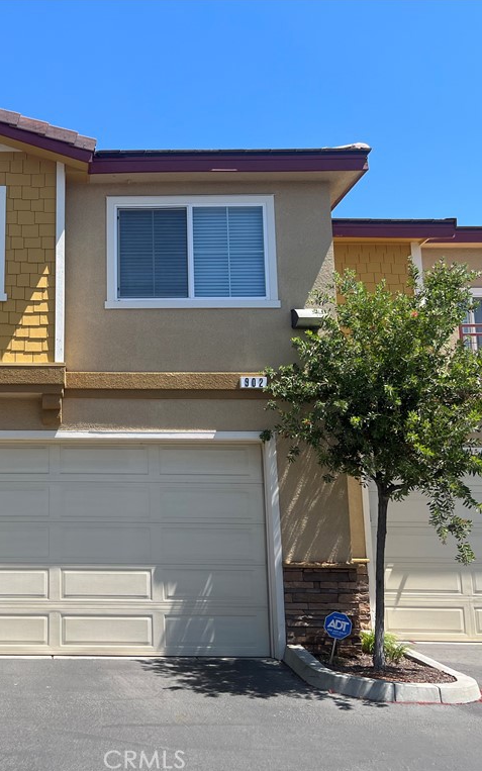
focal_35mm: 37
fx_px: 778
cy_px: 386
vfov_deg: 52.7
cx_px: 46
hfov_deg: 32.7
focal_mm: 5.7
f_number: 1.5
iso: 50
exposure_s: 1/2404
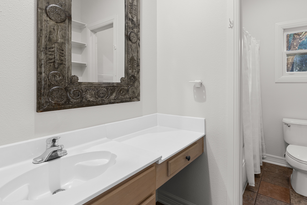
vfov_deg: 64.2
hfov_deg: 86.4
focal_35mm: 19
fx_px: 162
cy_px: 87
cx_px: 175
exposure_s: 1/2.5
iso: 320
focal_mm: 16
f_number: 7.1
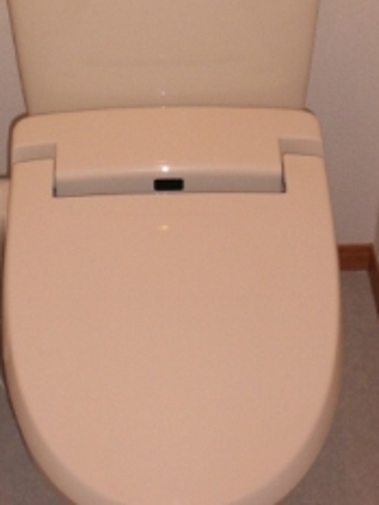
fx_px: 1065
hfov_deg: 20.2
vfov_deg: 26.4
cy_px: 150
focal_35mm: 73
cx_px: 165
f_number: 3.1
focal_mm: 6.3
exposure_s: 1/60
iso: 200
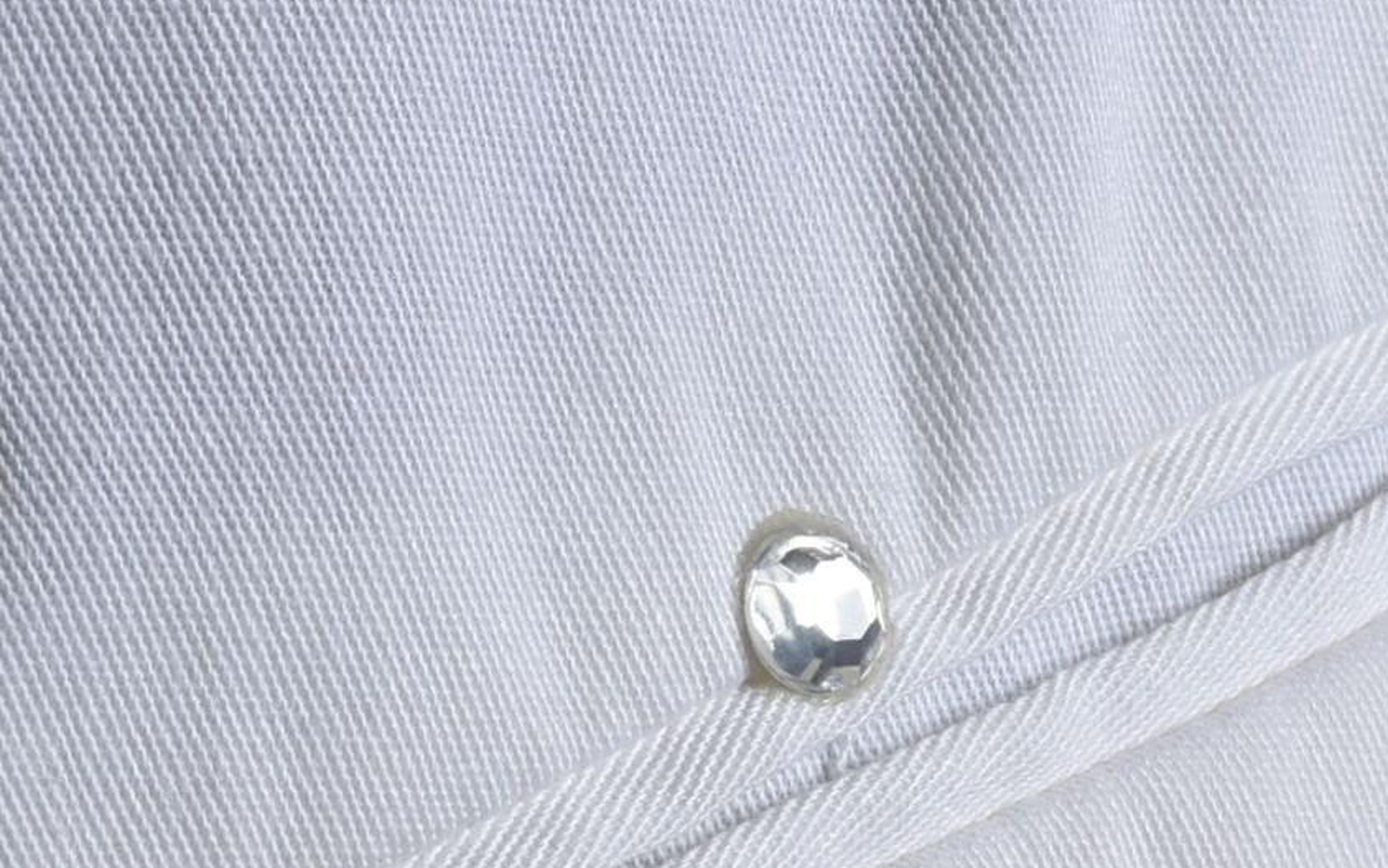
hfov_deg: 4.1
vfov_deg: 2.5
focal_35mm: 516
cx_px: 566
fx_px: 19513
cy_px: 1556
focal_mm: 95
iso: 200
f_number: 18
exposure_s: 1/200
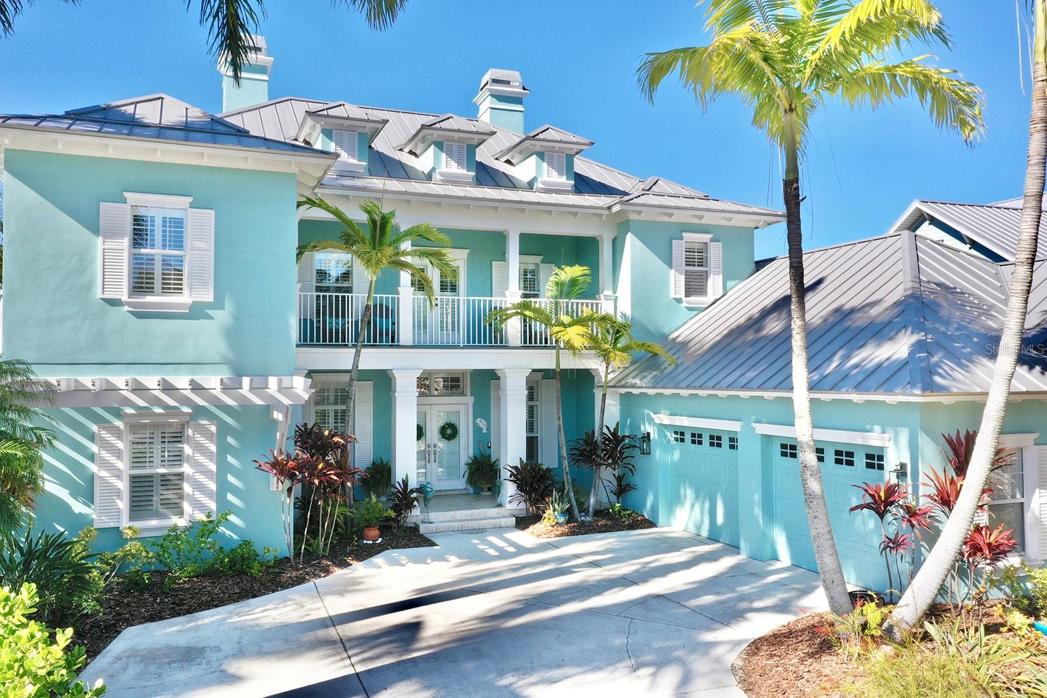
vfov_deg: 46.4
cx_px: 524
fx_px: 814
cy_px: 349
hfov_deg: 65.5
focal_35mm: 28
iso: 100
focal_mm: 10.26
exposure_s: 1/80
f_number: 10
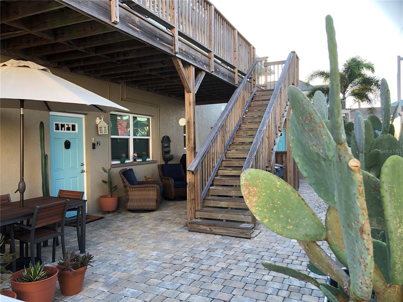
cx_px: 202
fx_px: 326
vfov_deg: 49.7
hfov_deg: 63.4
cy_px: 151
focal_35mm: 28
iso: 25
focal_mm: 3.99
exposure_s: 1/120
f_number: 1.8
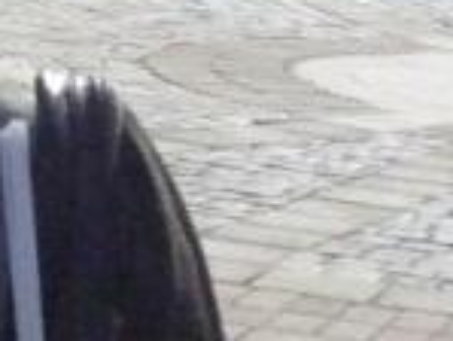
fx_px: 2973
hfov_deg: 7.4
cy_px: -237
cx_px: -1031
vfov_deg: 6.4
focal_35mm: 227
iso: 1000
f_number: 8
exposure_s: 1/2000
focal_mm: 5.5
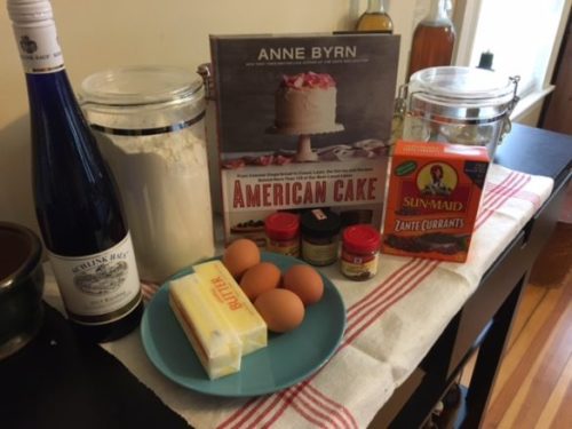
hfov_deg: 61.7
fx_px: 479
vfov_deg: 48.2
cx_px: 286
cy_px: 214
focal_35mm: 29
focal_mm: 4.15
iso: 200
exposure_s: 1/17
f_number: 2.2
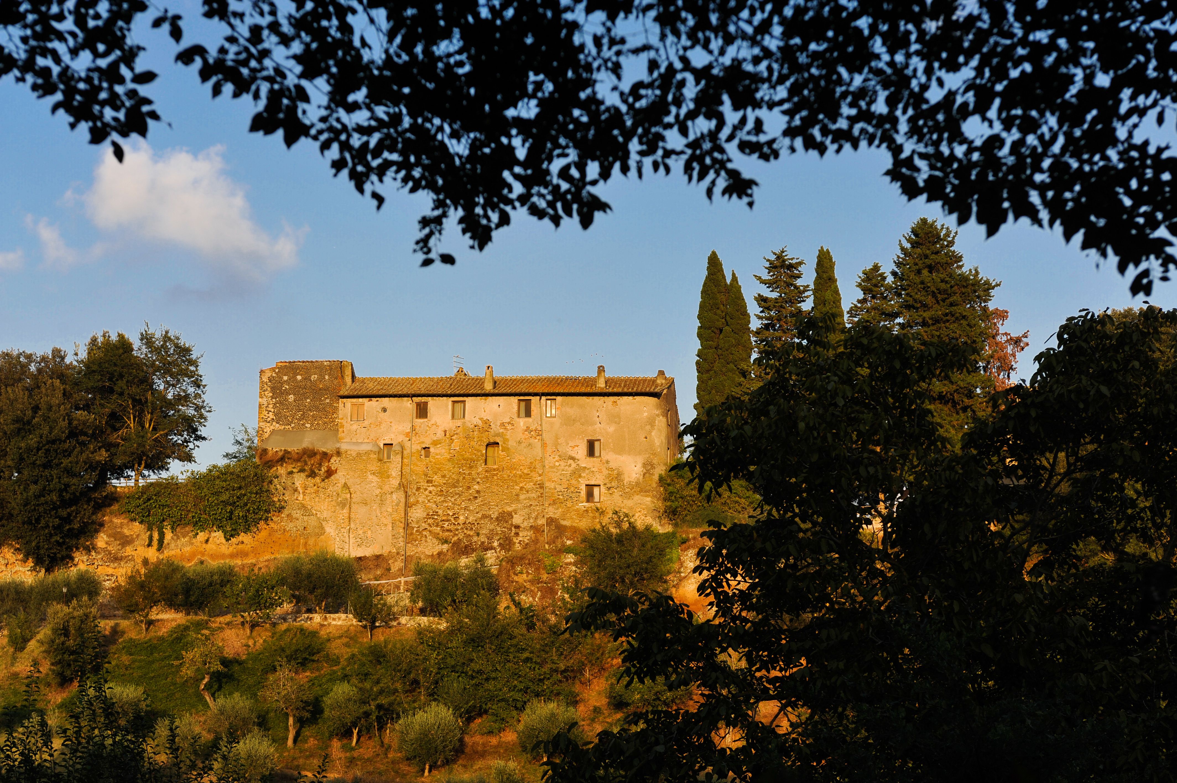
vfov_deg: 20.9
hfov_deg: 31.0
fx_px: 2124
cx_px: 588
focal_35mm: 65
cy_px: 392
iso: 320
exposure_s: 1/500
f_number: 7.1
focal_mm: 65
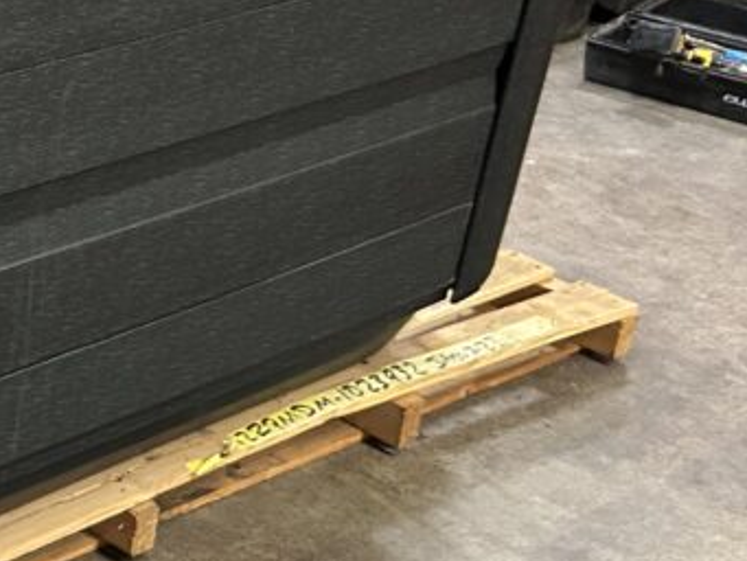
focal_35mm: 78
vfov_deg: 18.9
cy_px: 191
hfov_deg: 21.5
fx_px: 1684
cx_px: -337
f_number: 1.5
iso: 500
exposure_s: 1/60
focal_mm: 5.7
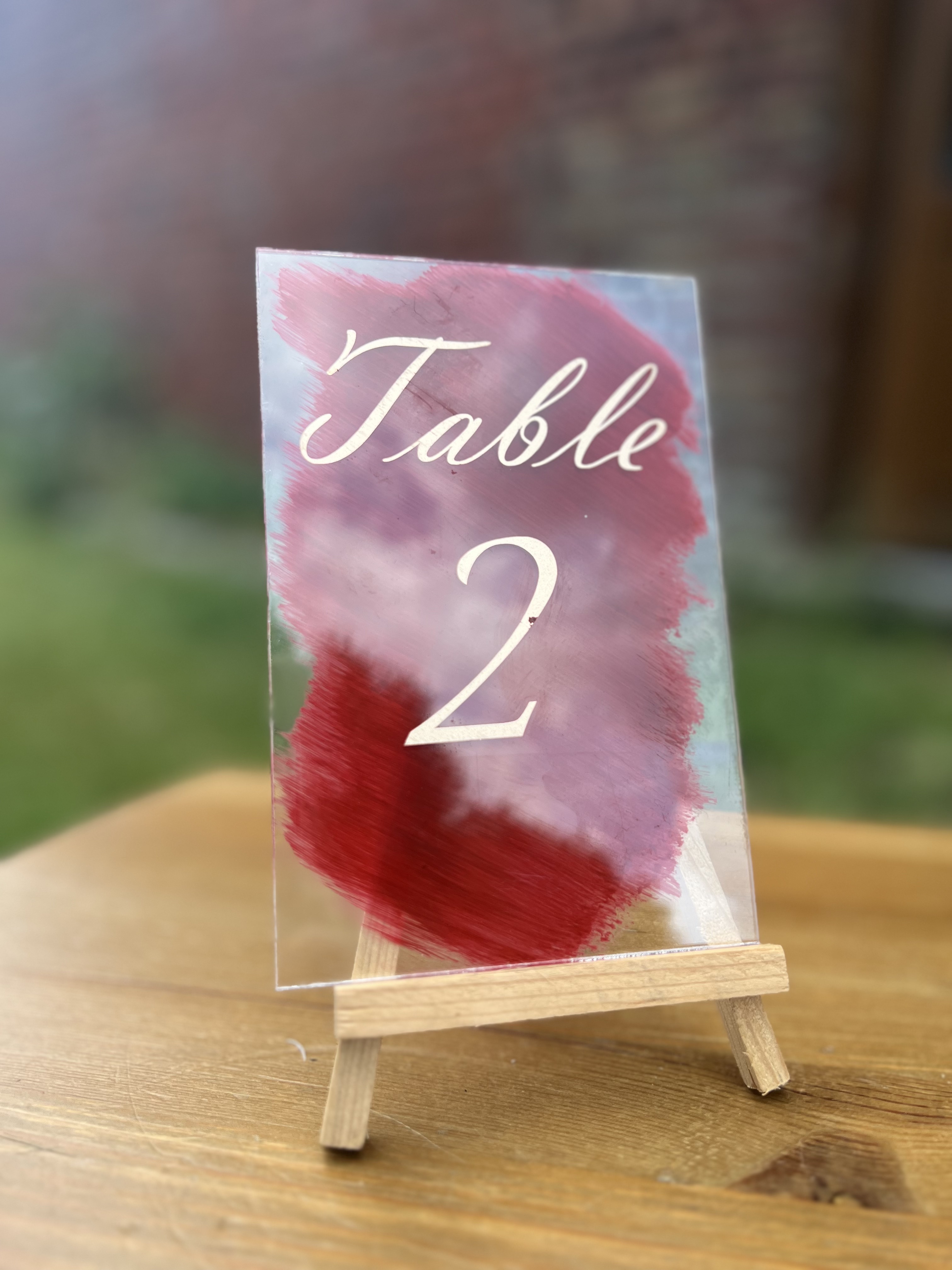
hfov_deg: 53.1
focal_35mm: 26
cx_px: 476
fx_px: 953
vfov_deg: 67.3
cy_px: 635
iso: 50
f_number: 1.5
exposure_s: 1/658
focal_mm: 5.7
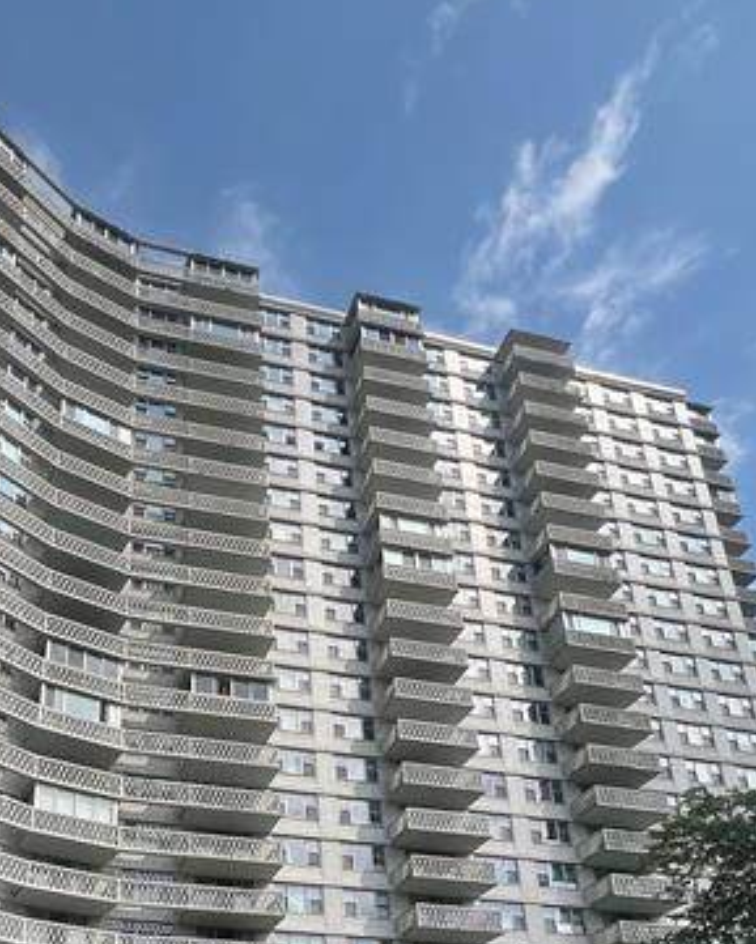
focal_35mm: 27
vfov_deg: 51.6
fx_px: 755
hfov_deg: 50.6
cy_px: 939
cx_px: 175
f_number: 1.8
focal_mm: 1.57
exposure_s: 1/1623
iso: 32
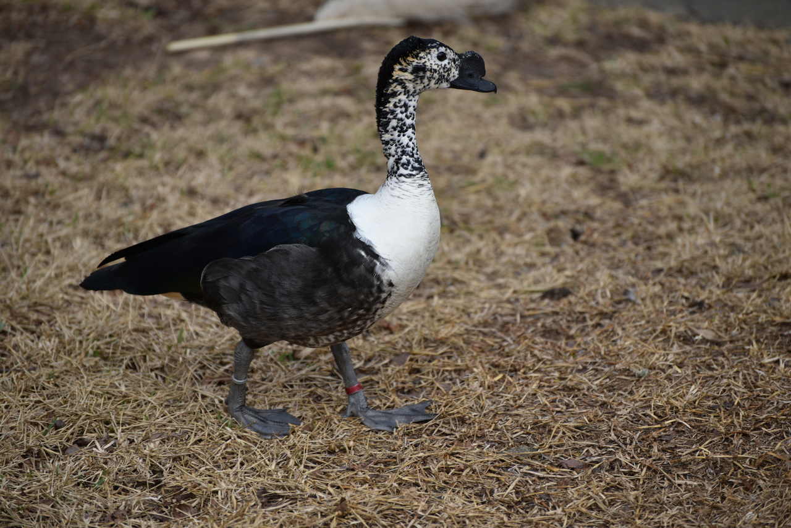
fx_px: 4285
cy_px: 264
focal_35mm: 195
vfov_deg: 7.0
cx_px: 396
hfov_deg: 10.5
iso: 110
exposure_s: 1/400
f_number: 5.3
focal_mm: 195
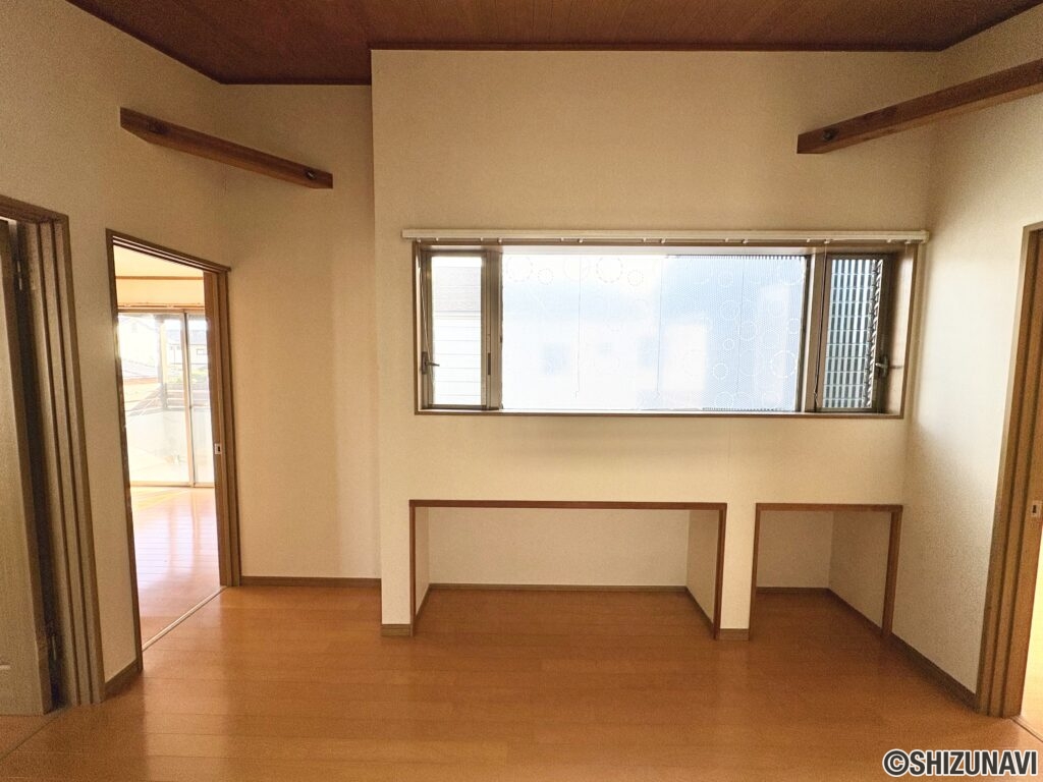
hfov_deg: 102.1
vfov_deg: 85.7
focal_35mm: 14
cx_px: 522
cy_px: 391
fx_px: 422
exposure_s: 1/223
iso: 40
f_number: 2.2
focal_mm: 2.22
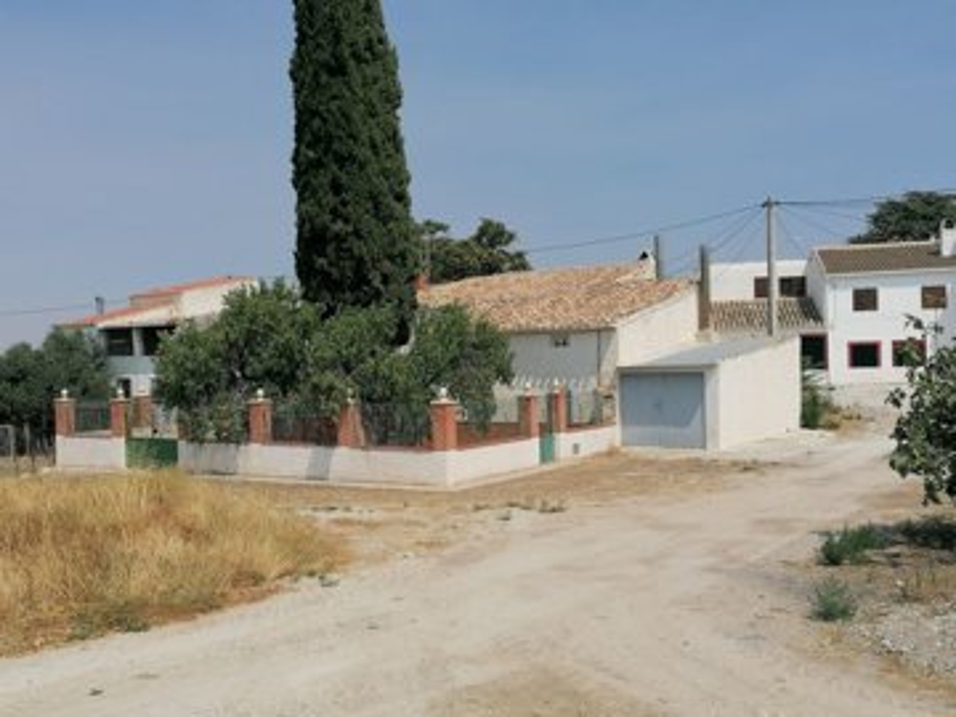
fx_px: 967
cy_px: 358
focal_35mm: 35
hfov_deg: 52.6
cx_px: 478
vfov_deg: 40.7
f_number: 1.8
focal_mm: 4.75
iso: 50
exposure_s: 1/2564
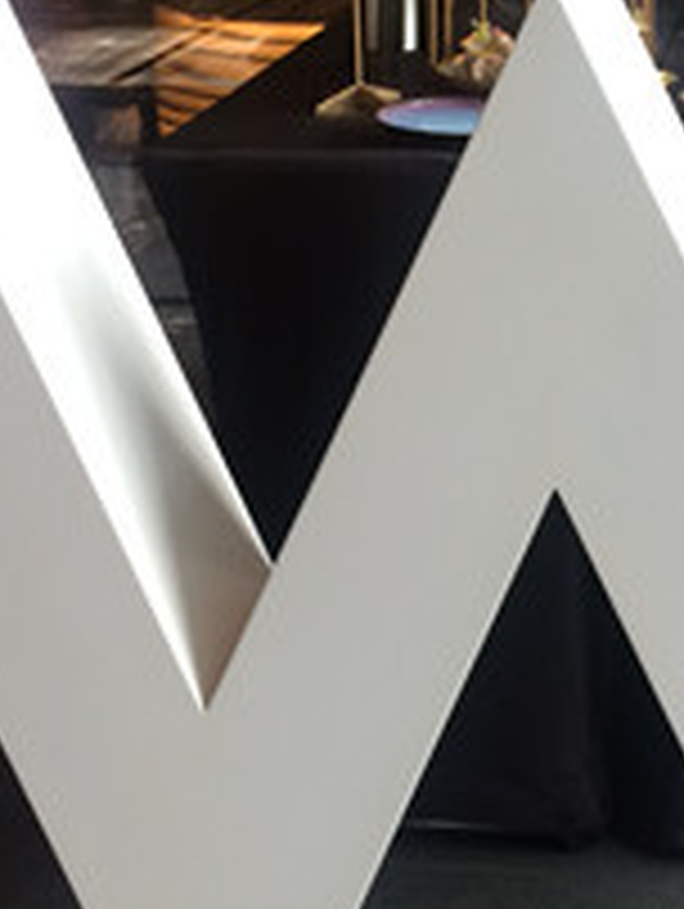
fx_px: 2261
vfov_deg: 22.2
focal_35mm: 86
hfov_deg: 17.0
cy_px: 86
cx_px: 580
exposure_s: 1/33
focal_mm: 4.15
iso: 32
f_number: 2.2
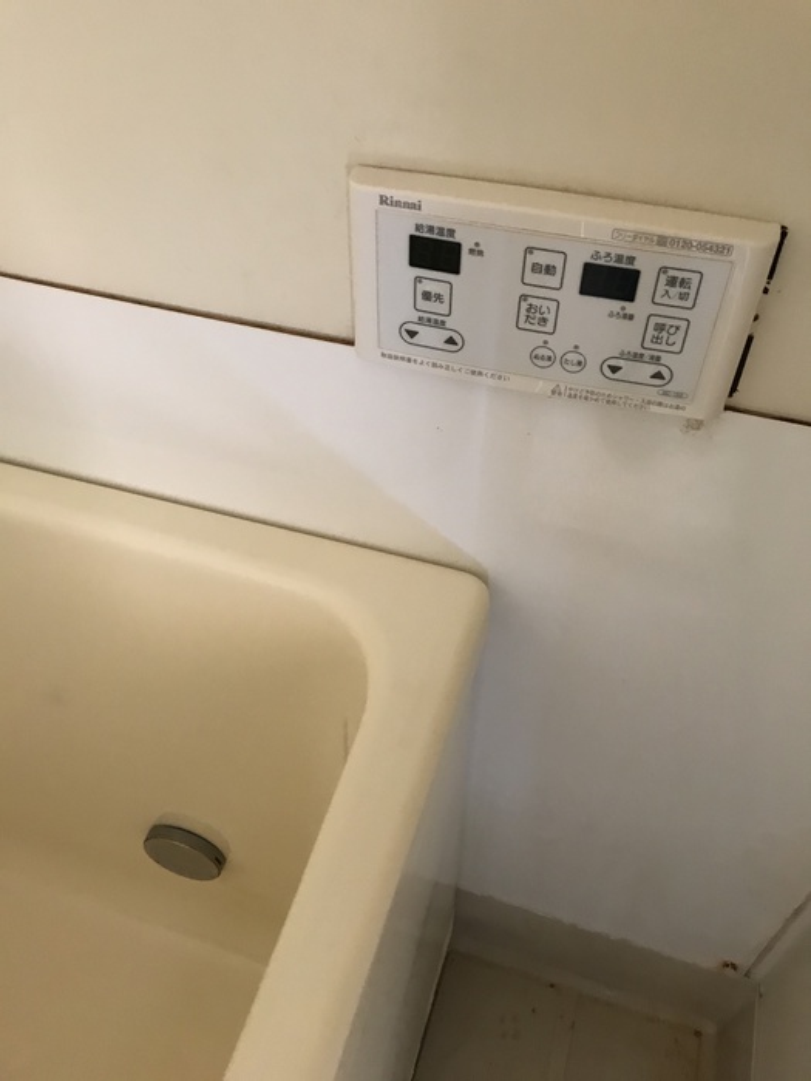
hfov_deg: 49.7
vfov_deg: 63.4
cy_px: 540
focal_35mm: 28
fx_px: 875
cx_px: 406
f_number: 1.8
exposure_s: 1/13
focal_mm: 3.99
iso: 100
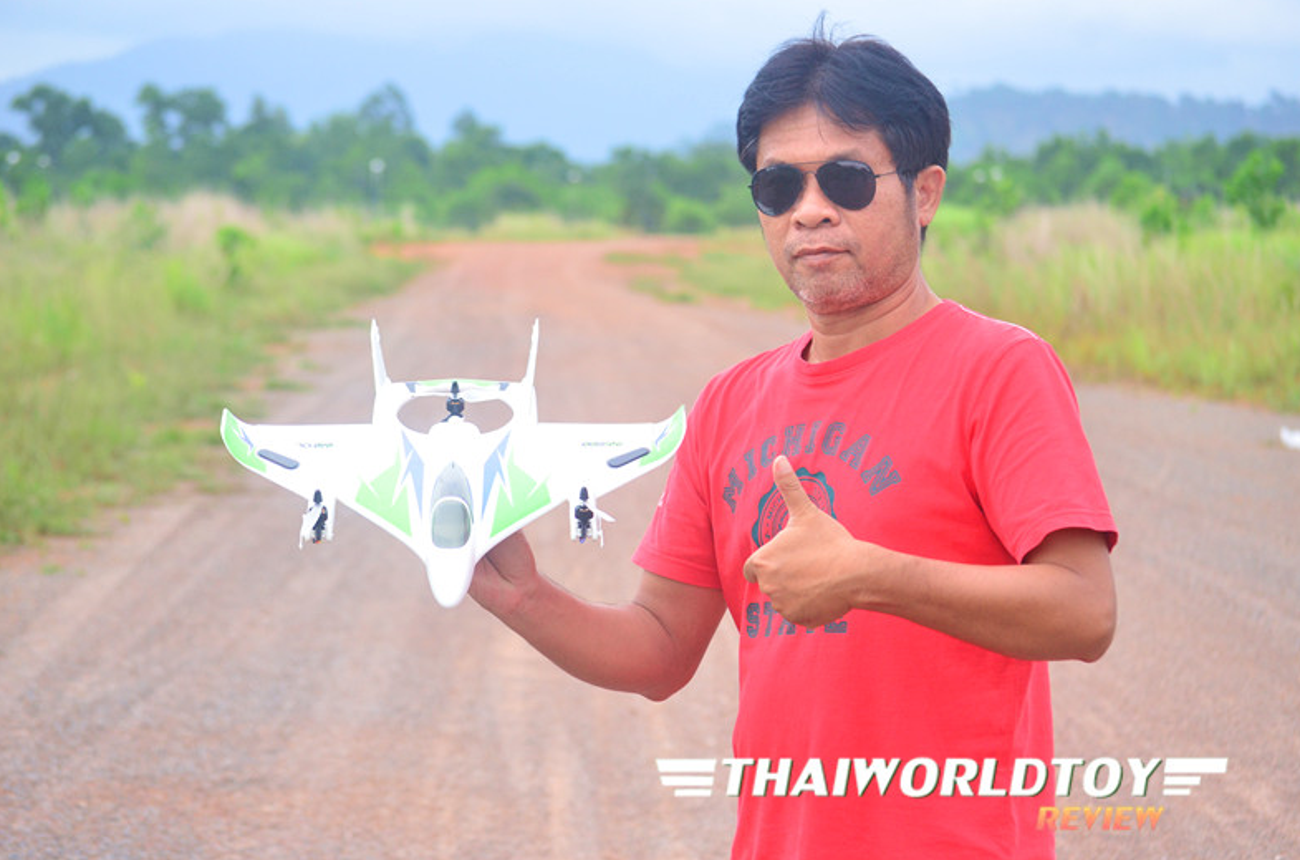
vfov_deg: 12.7
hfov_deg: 19.1
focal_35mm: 107
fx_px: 3854
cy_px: 427
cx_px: 644
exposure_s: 1/320
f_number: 5.6
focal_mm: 70
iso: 640
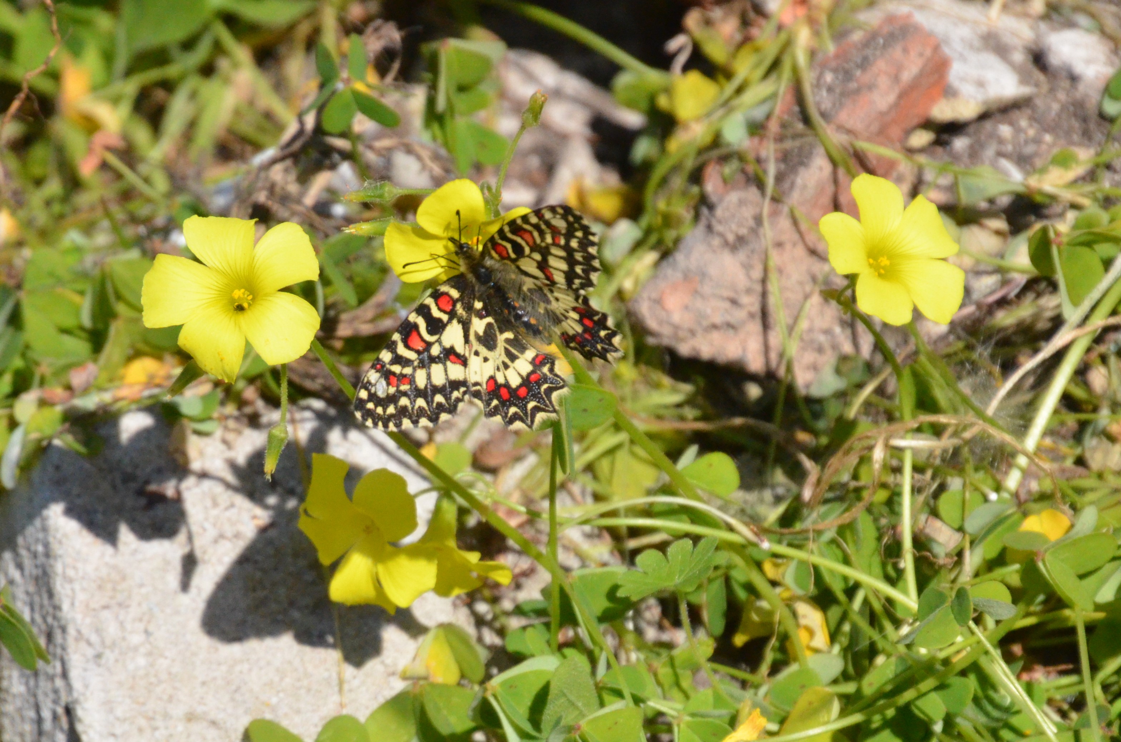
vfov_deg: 3.0
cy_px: 371
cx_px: 560
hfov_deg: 4.6
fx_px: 13983
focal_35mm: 450
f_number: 10
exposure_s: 1/6400
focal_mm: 300
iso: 2500
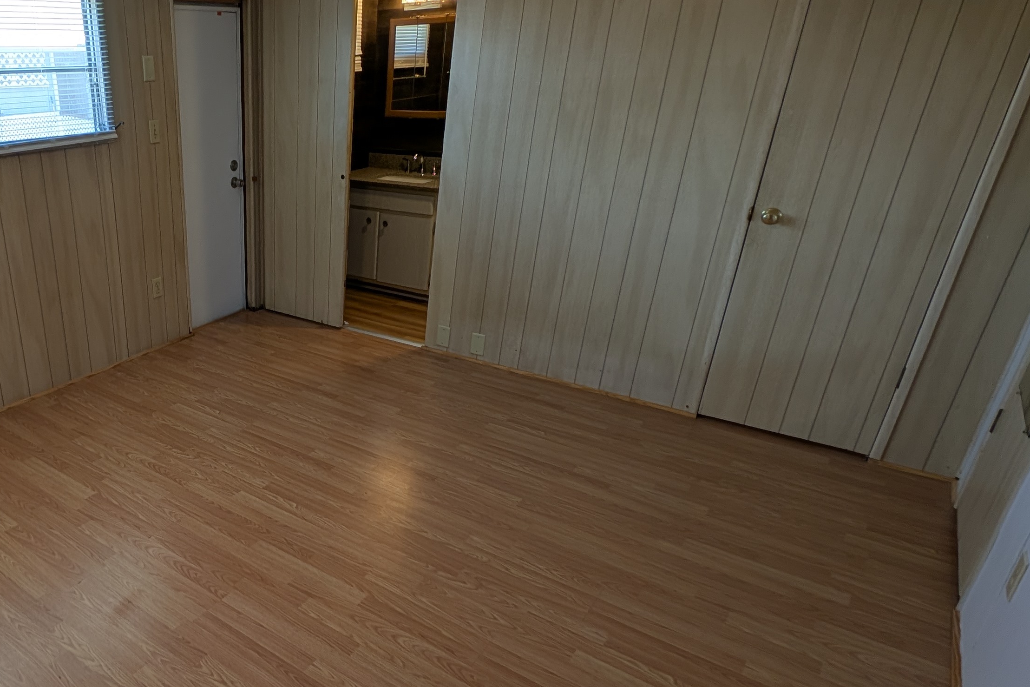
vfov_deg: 54.9
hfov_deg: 70.0
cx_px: 235
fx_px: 658
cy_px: 391
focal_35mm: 23
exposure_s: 1/120
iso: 50
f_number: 1.95
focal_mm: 2.23
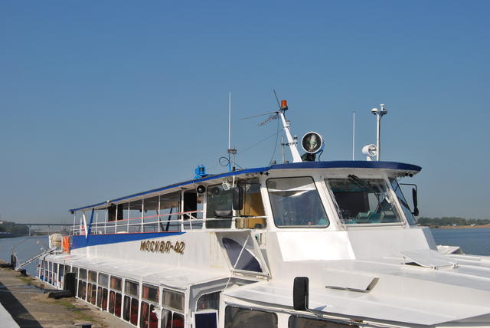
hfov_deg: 43.6
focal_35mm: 45
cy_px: 164
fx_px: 613
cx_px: 245
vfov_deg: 29.9
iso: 100
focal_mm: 30
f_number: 10
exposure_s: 1/400
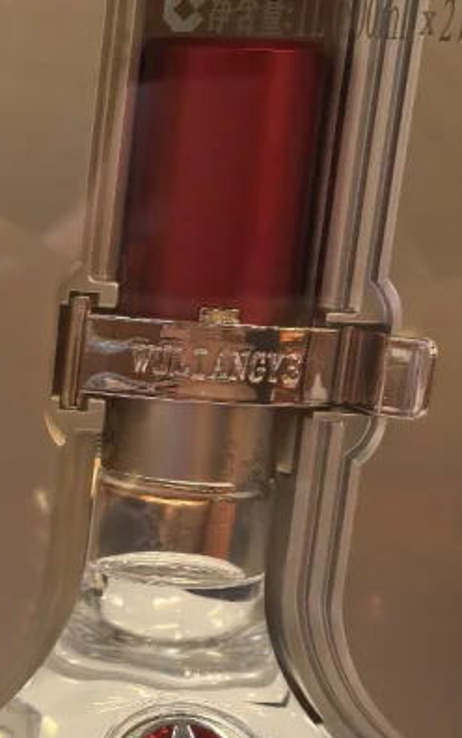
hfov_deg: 11.9
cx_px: -265
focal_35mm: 104
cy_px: 1086
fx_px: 2092
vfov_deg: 18.0
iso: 250
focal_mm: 8.5
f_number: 4
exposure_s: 1/50
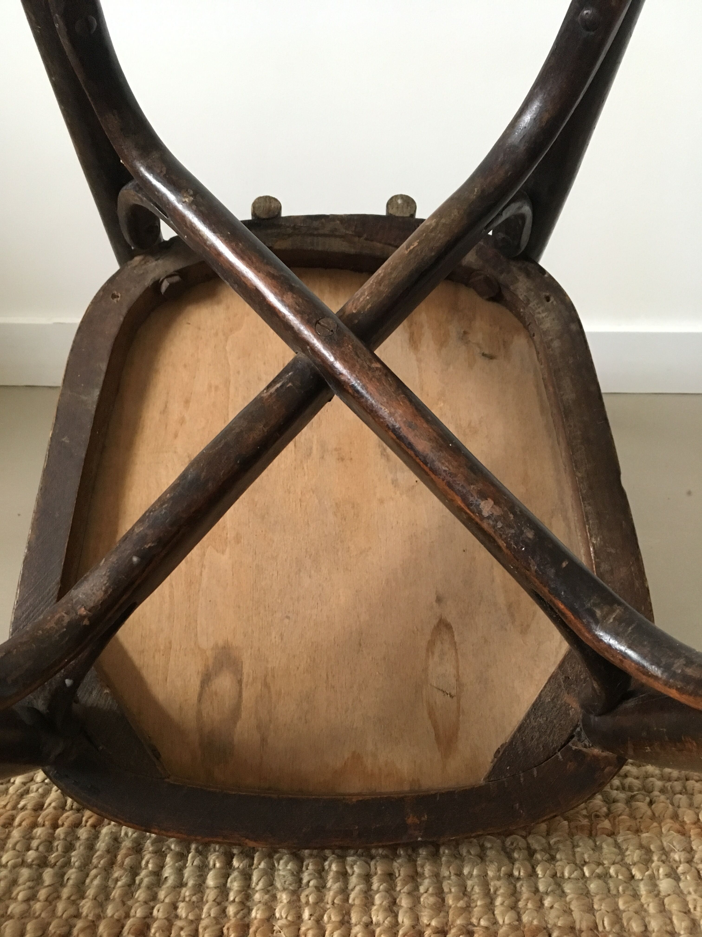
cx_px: 351
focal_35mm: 29
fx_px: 784
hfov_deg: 48.2
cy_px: 468
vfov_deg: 61.7
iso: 250
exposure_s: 1/17
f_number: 2.2
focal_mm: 4.15
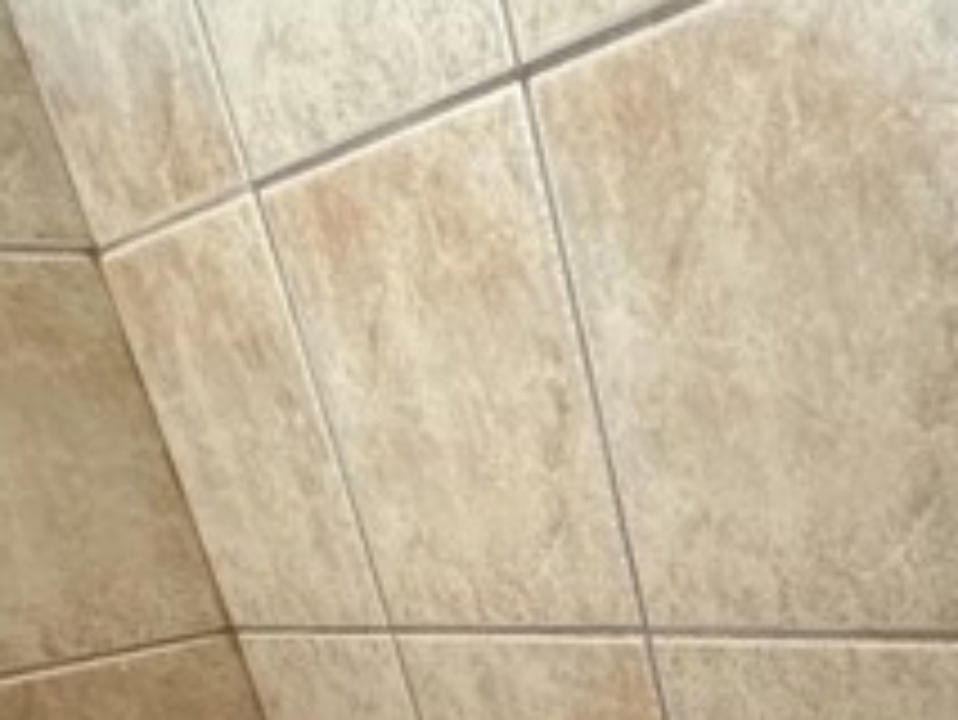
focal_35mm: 42
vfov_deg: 28.5
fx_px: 1163
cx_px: 994
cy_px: 922
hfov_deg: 38.7
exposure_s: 1/60
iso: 160
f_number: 2.2
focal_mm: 2.22
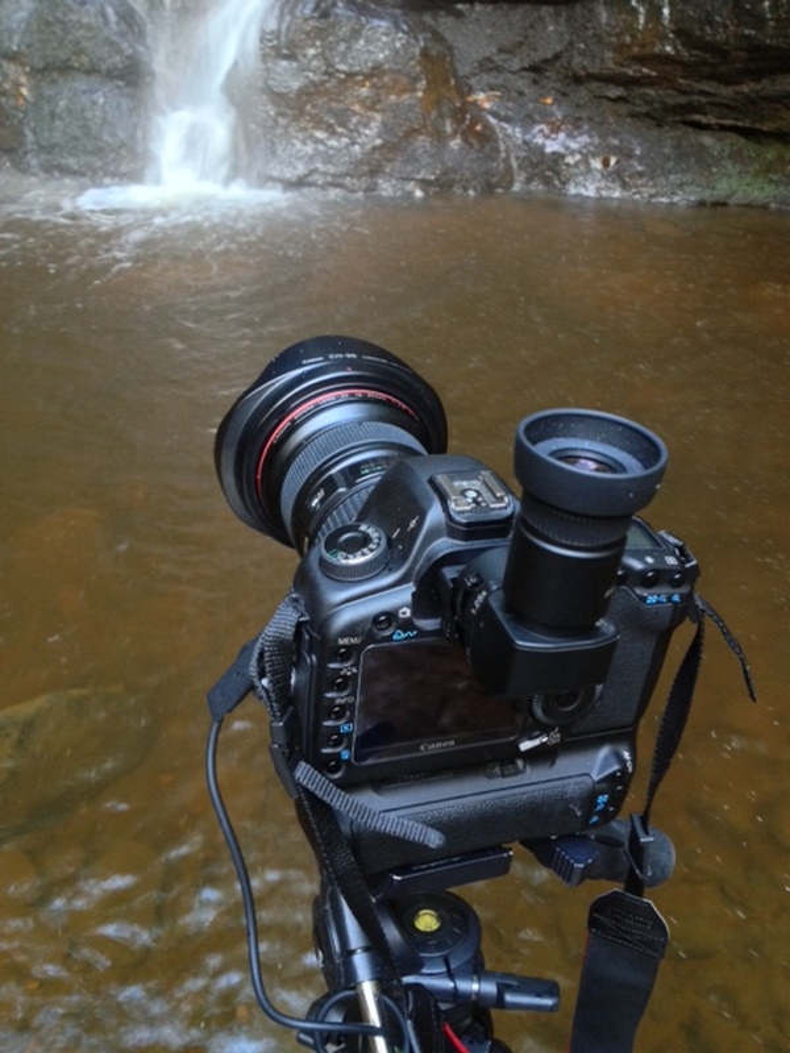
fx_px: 1065
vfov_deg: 52.6
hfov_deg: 40.7
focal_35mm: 35
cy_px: 526
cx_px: 395
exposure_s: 1/20
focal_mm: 4.28
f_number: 2.4
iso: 250
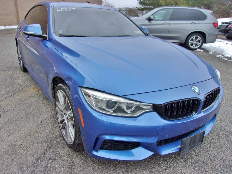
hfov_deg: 65.3
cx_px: 116
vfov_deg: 51.4
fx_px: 181
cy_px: 87
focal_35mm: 27
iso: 80
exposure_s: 1/280
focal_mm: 4.9
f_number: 3
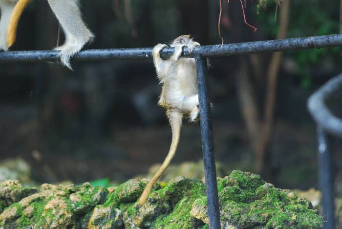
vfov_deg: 2.3
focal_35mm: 600
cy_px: 114
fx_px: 5705
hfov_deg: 3.4
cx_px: 171
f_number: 5.6
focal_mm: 400
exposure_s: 1/100
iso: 900
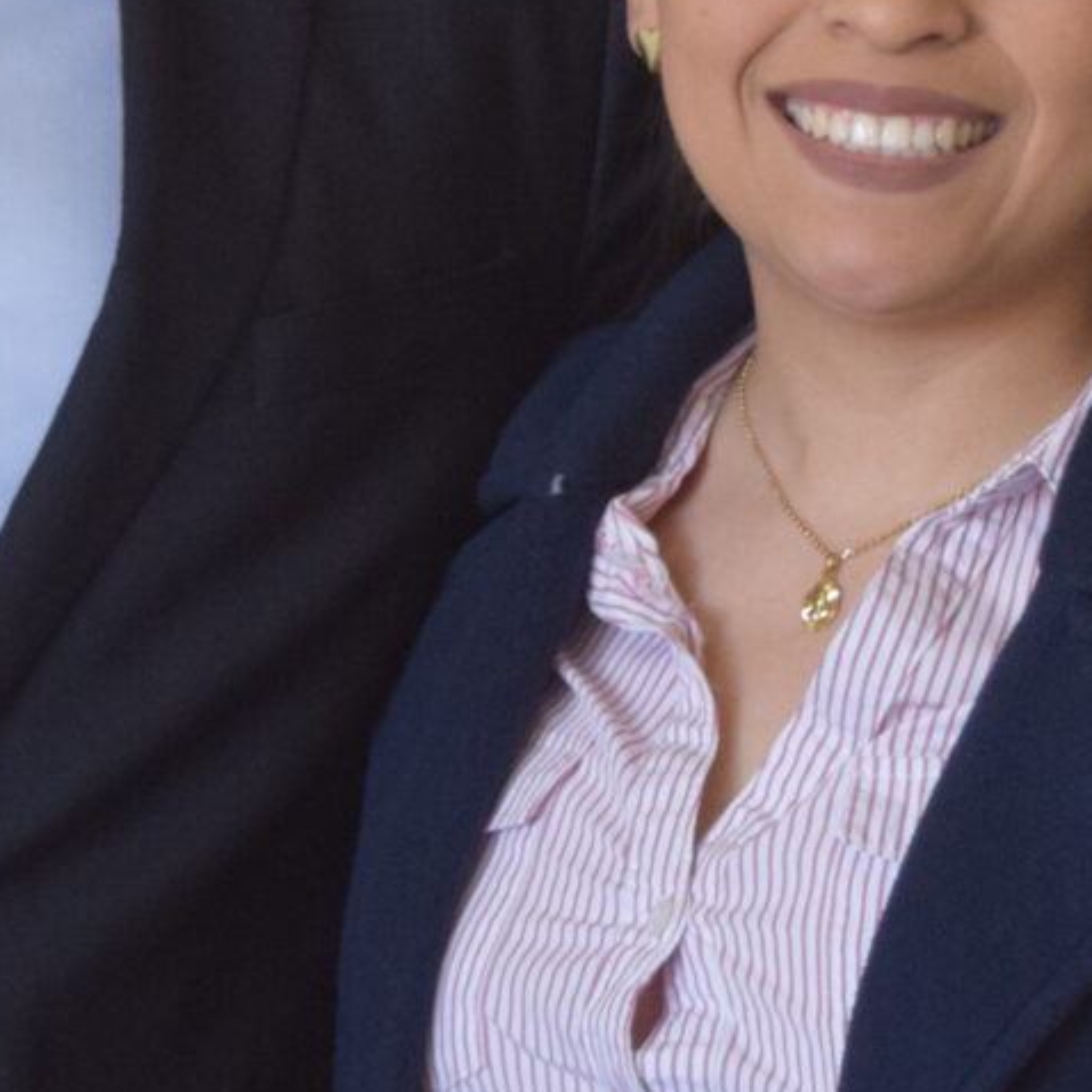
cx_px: 452
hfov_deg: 5.7
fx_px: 10967
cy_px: 239
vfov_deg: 5.7
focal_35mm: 307
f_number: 5
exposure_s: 1/60
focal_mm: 45
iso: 1250
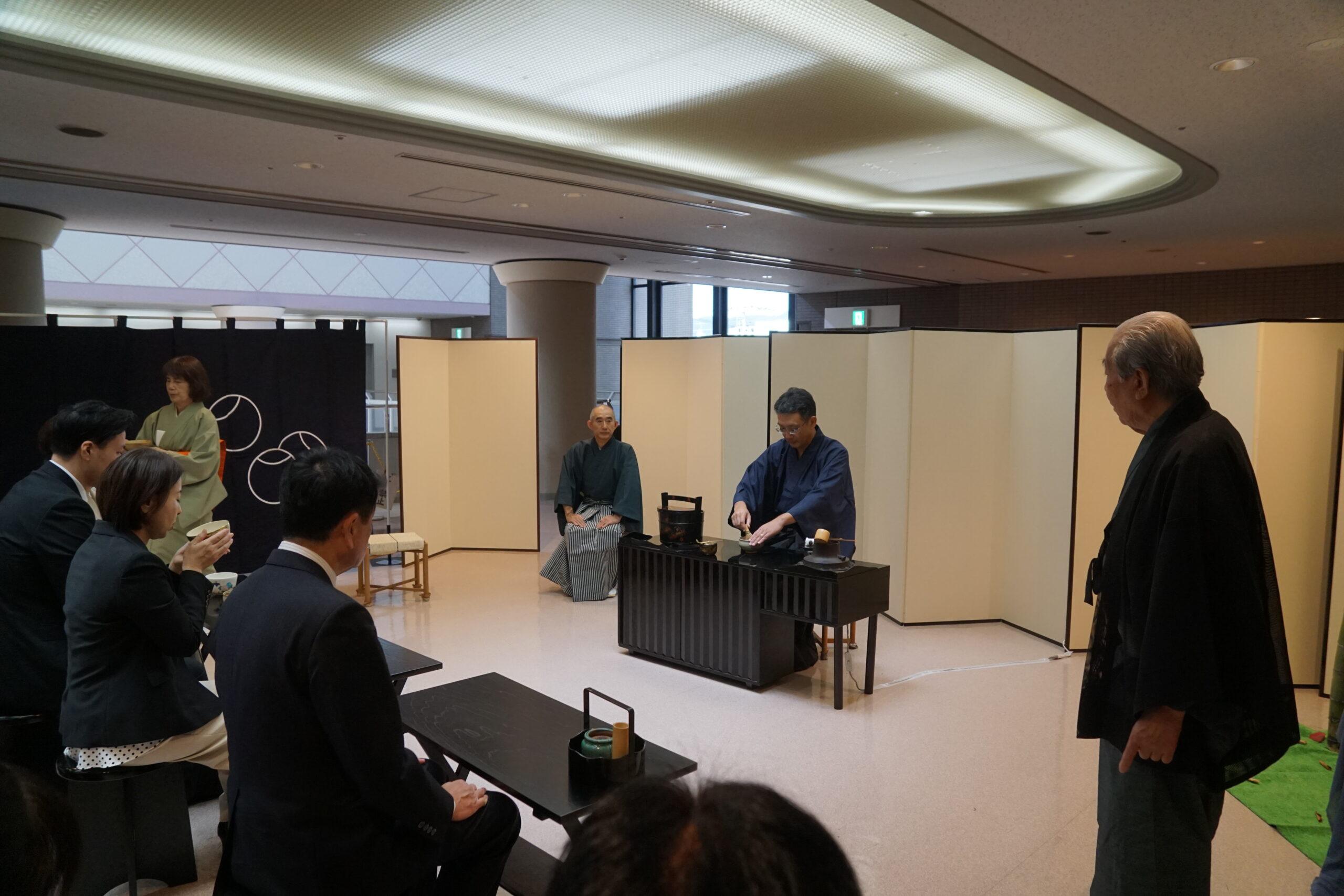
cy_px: 448
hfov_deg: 73.7
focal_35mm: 24
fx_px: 896
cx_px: 672
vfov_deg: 53.1
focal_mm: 16
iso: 1000
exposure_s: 1/160
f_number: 4
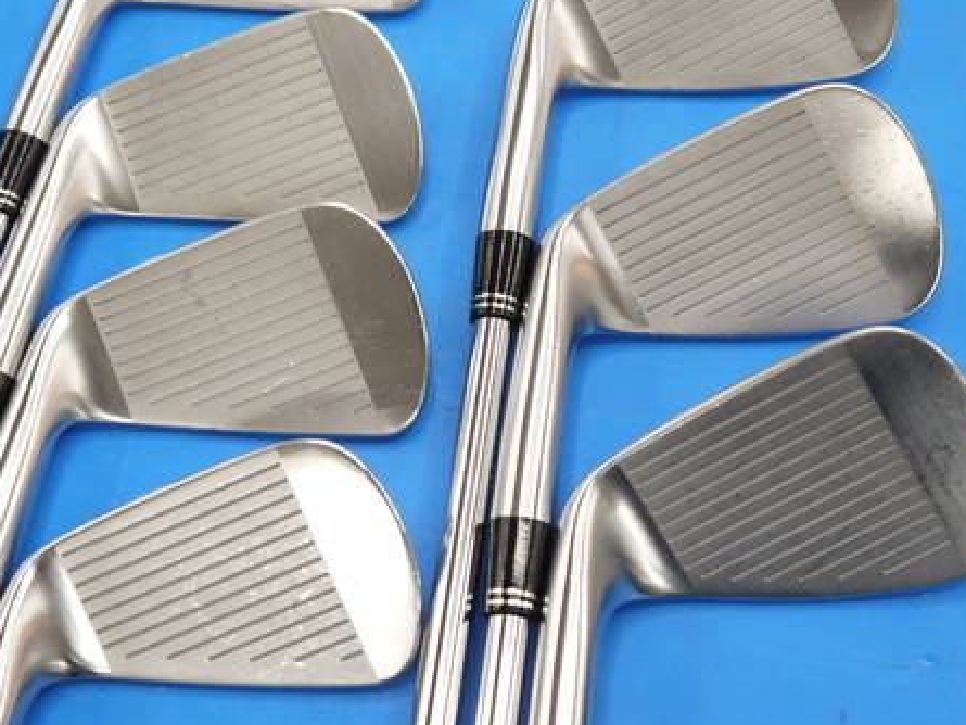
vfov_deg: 21.3
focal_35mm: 69
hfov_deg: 28.2
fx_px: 1926
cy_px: 280
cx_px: 475
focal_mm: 24
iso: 200
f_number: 4.5
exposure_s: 1/60
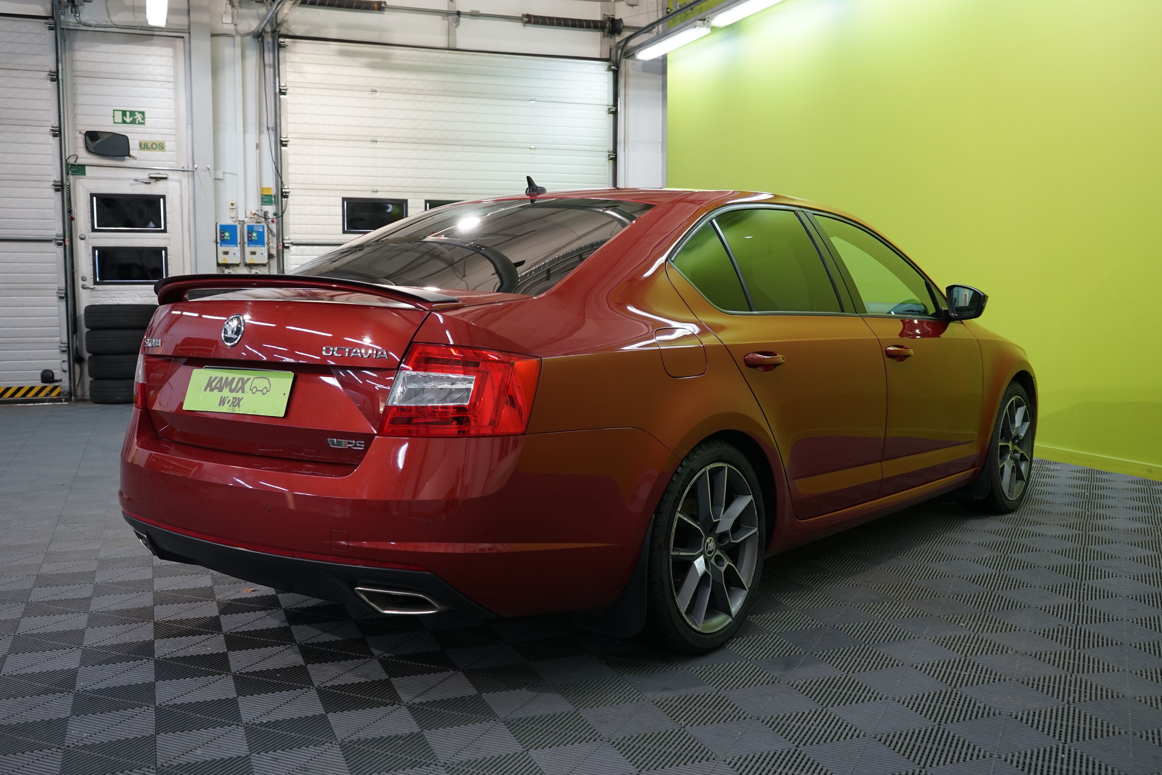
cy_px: 388
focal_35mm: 34
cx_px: 581
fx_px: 1097
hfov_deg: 55.8
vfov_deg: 38.9
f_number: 5.6
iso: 800
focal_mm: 34
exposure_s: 1/25
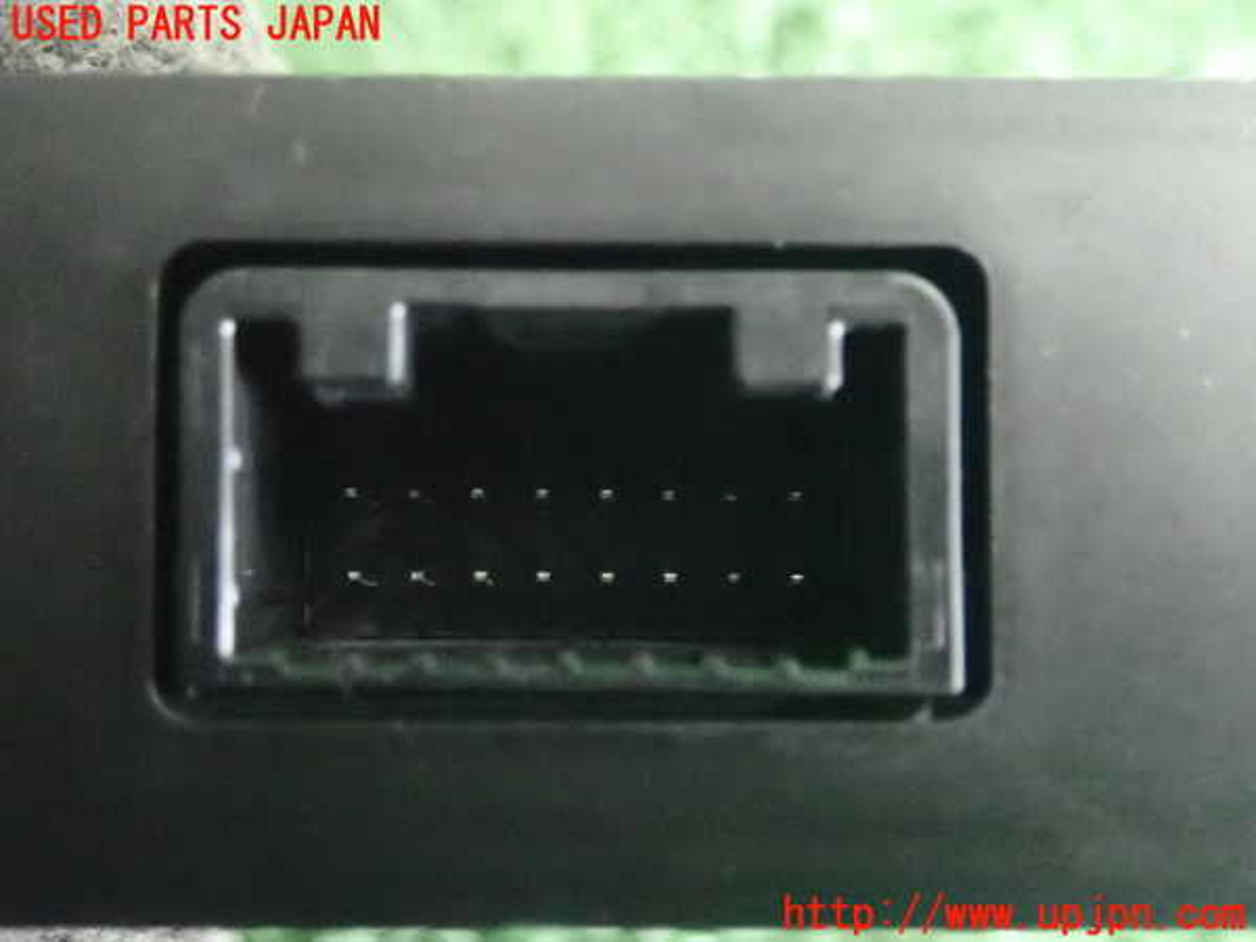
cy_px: 471
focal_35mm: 49
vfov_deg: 29.7
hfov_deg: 38.9
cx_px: 628
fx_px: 1778
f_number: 3.2
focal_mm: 8.99
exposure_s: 1/30
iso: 6400
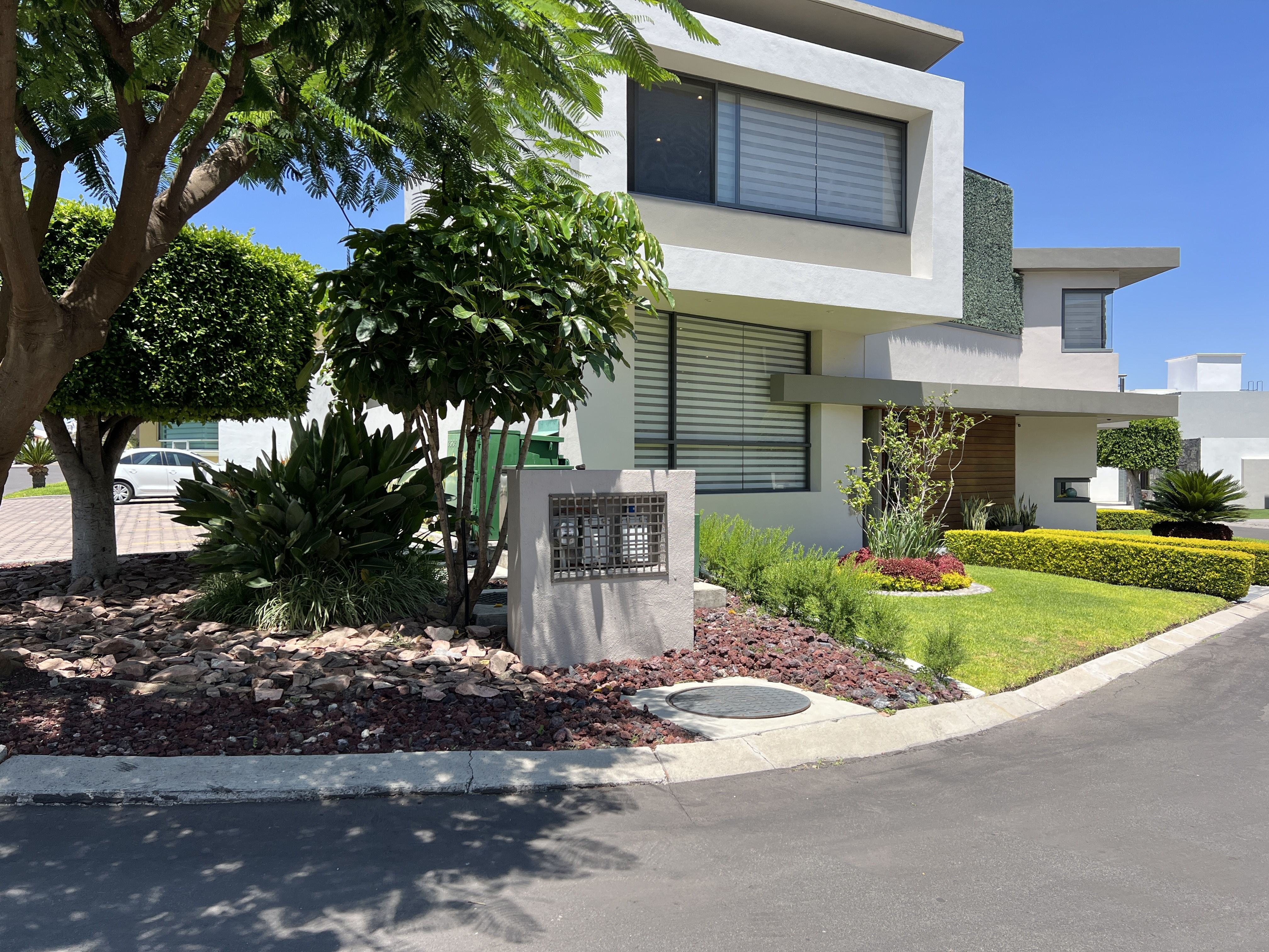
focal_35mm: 26
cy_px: 476
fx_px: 953
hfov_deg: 67.3
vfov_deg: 53.1
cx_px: 634
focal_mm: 5.7
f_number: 1.5
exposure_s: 1/2353
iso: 50
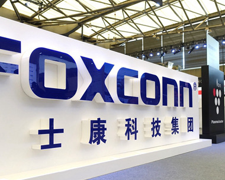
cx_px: 111
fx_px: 246
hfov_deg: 49.1
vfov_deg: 39.9
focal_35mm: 37
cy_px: 109
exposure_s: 1/250
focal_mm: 9.33
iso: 640
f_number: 3.5
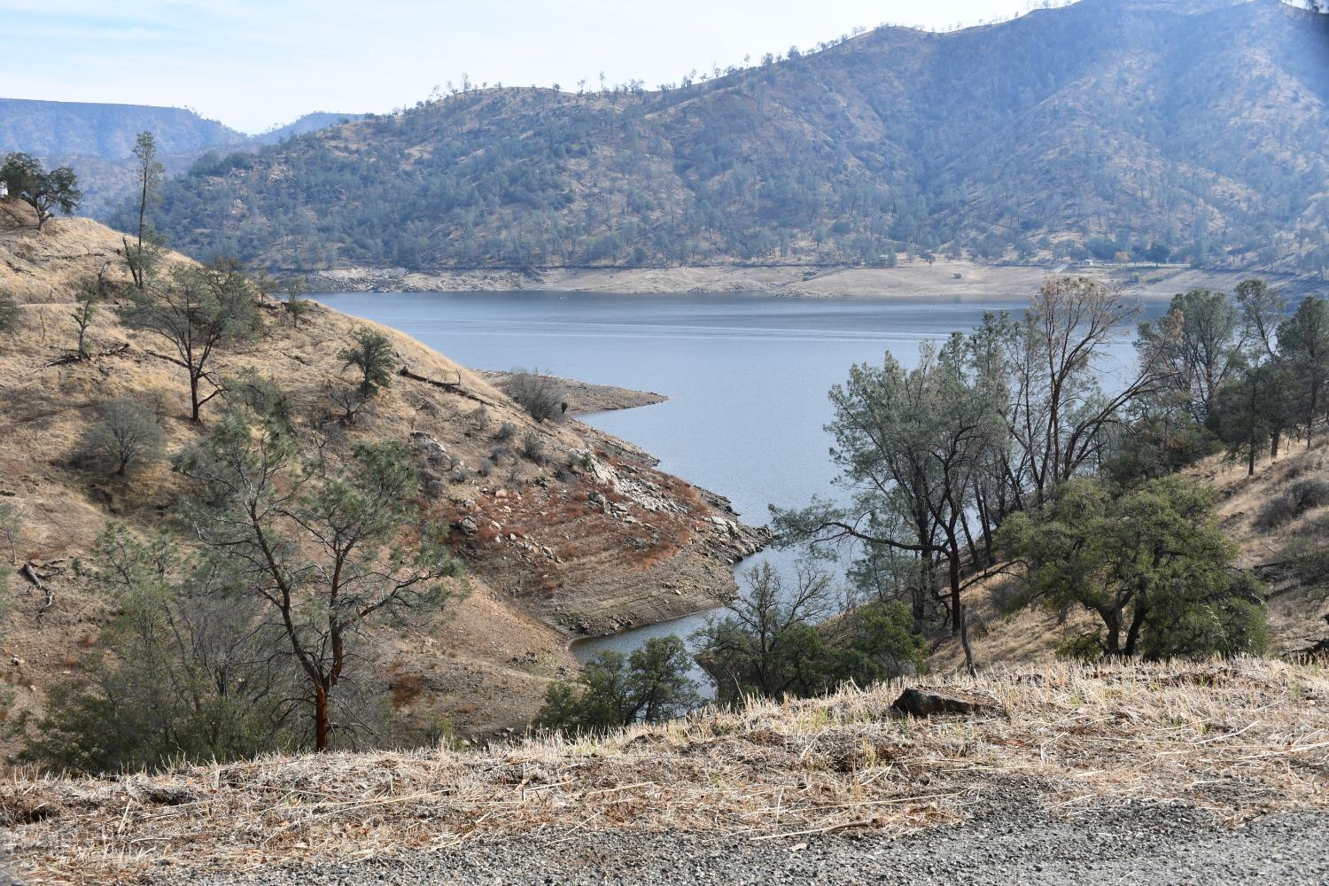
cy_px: 443
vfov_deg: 33.4
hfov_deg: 48.5
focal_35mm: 40
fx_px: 1477
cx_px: 664
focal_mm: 27
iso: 125
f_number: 8
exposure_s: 1/250
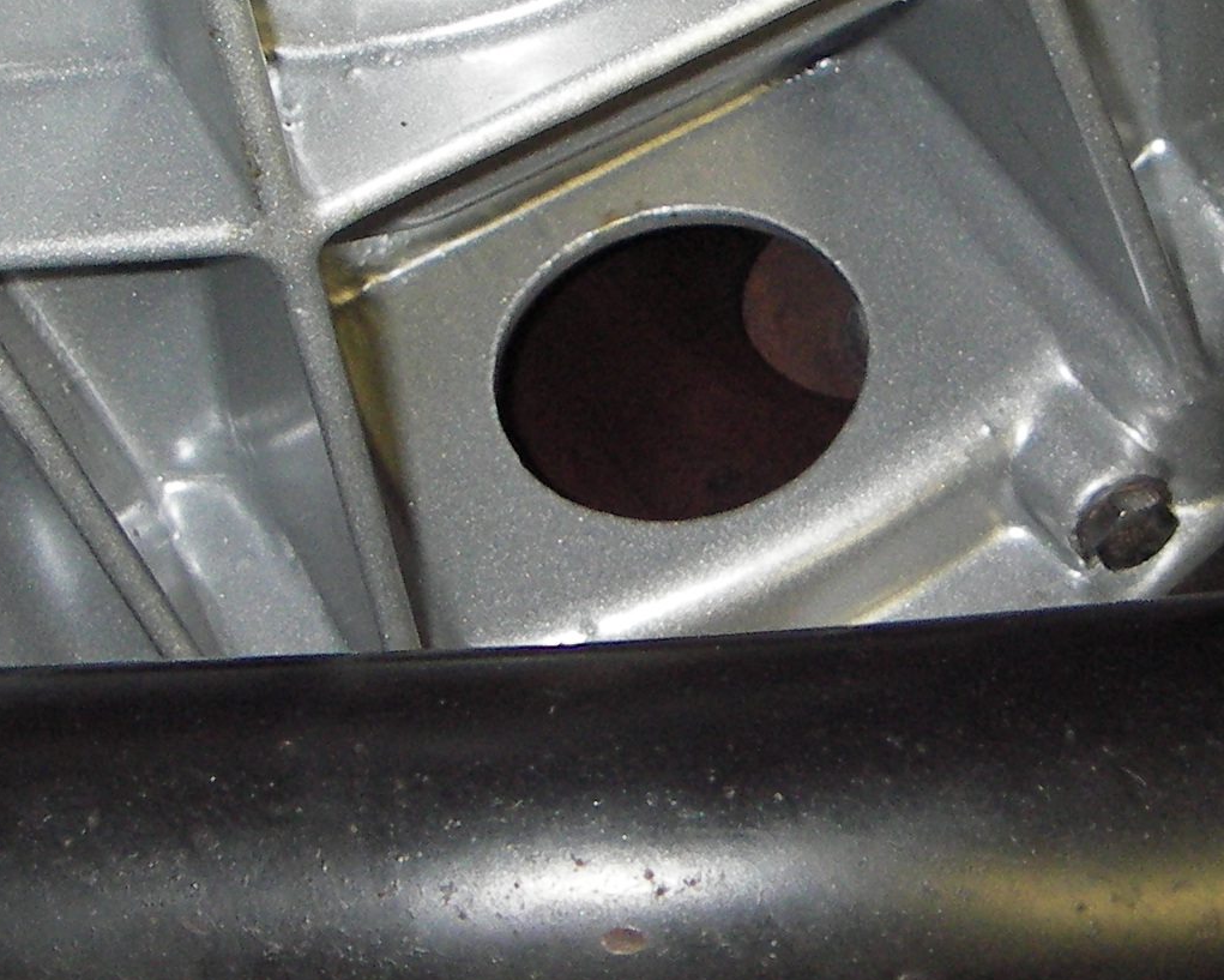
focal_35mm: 93
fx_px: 3369
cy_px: 381
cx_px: 802
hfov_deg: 20.5
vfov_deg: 16.5
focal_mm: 6.3
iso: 100
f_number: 3.3
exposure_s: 1/30
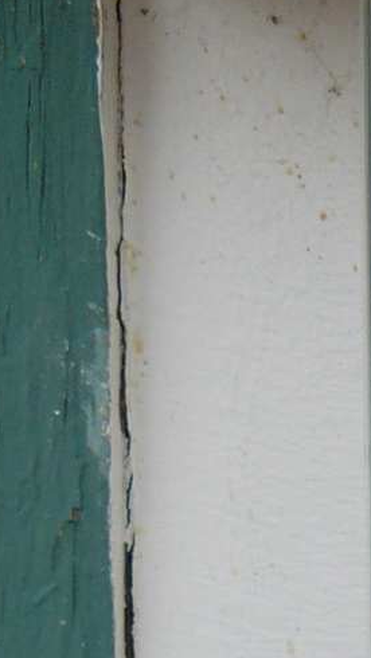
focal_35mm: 164
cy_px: 692
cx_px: 843
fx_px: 2865
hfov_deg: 7.0
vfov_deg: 12.9
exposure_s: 1/125
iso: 100
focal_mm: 6
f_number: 4
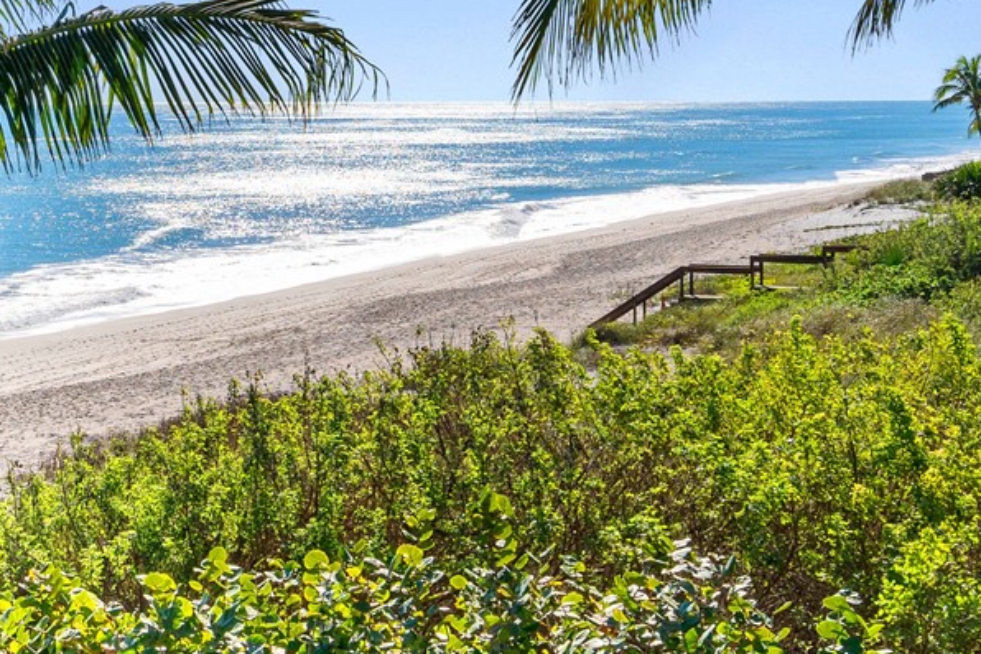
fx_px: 2533
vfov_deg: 14.6
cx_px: 115
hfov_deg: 21.5
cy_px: 97
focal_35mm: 93
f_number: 8
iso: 250
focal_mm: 34
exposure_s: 1/60
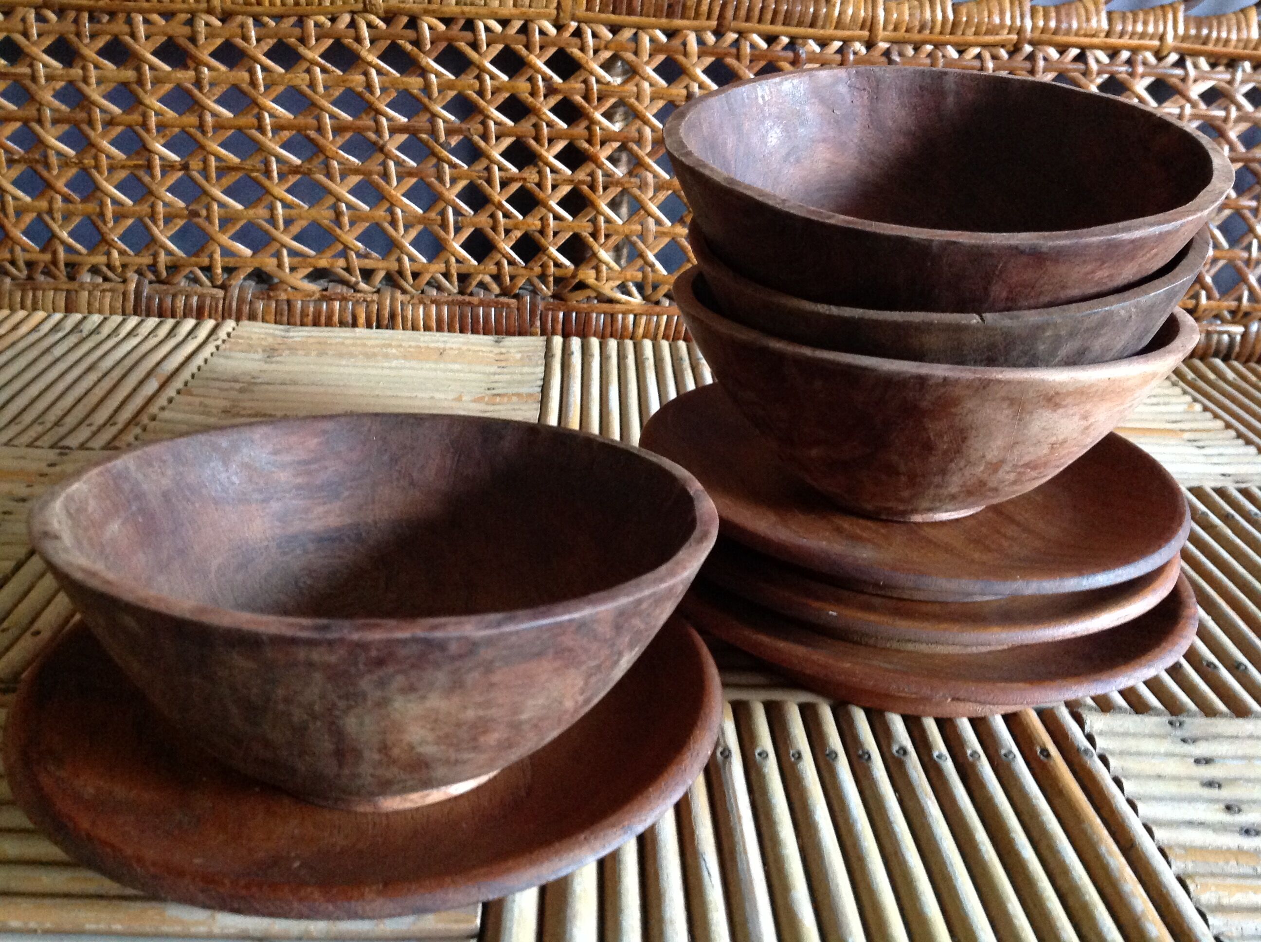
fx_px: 1273
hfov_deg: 52.7
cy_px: 471
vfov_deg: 40.6
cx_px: 630
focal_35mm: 35
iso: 400
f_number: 2.4
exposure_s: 1/15
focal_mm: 4.28
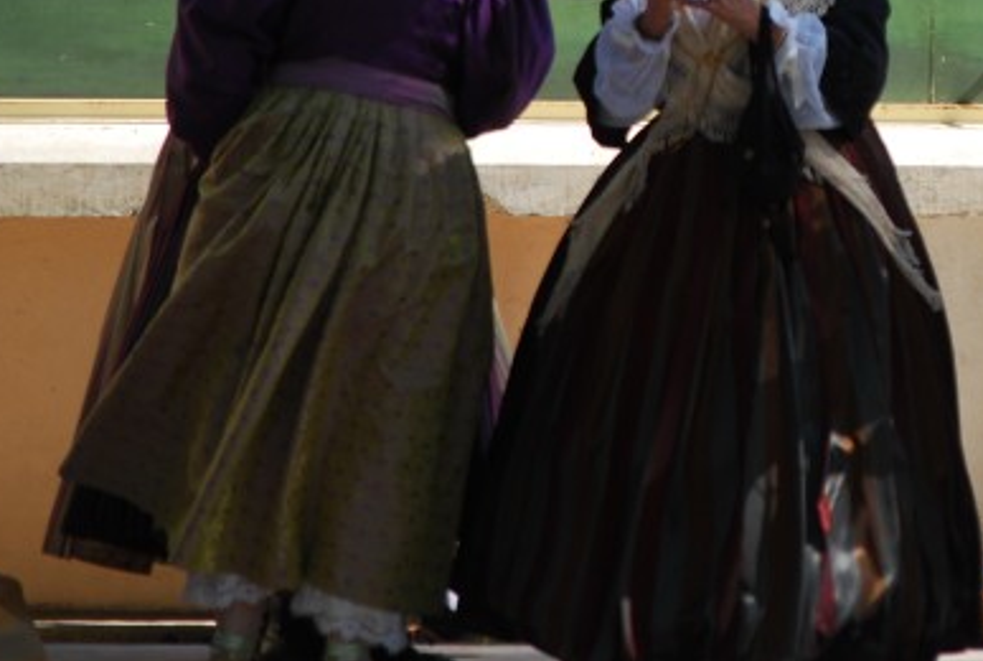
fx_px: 11468
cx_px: 937
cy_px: -17
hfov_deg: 4.9
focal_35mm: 419
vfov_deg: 3.3
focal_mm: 135
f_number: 5
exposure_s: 1/400
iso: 200
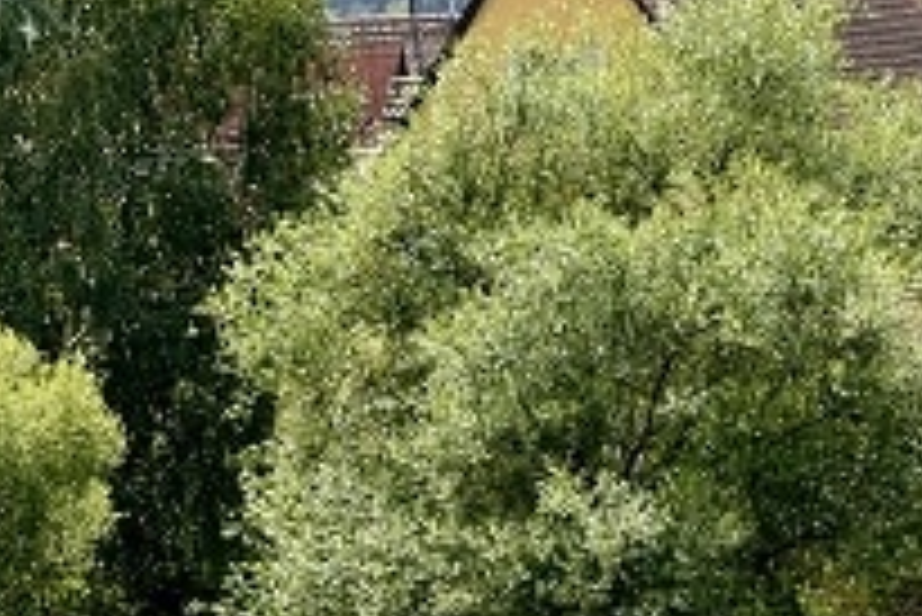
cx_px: -1471
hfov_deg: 4.9
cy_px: 706
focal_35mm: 410
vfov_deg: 3.4
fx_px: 10508
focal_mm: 70
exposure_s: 1/1600
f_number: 5.6
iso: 500
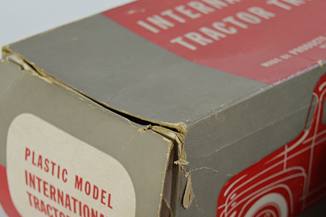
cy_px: 141
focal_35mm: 104
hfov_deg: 19.7
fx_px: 941
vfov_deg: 13.1
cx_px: 175
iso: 450
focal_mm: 46
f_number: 5.3
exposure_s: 1/60
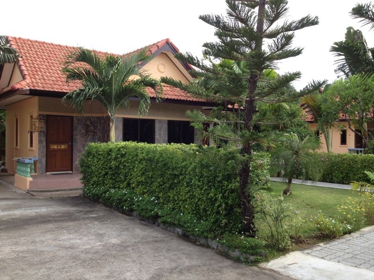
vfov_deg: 40.7
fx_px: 378
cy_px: 140
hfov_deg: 52.6
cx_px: 187
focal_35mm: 35
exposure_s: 1/403
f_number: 2.4
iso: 64
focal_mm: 4.28
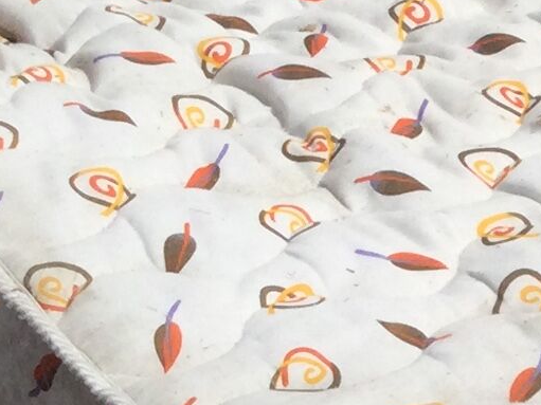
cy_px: 743
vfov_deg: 7.3
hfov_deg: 9.6
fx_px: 3094
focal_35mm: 198
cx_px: 894
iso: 25
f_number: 2.4
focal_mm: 3.3
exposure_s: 1/2092
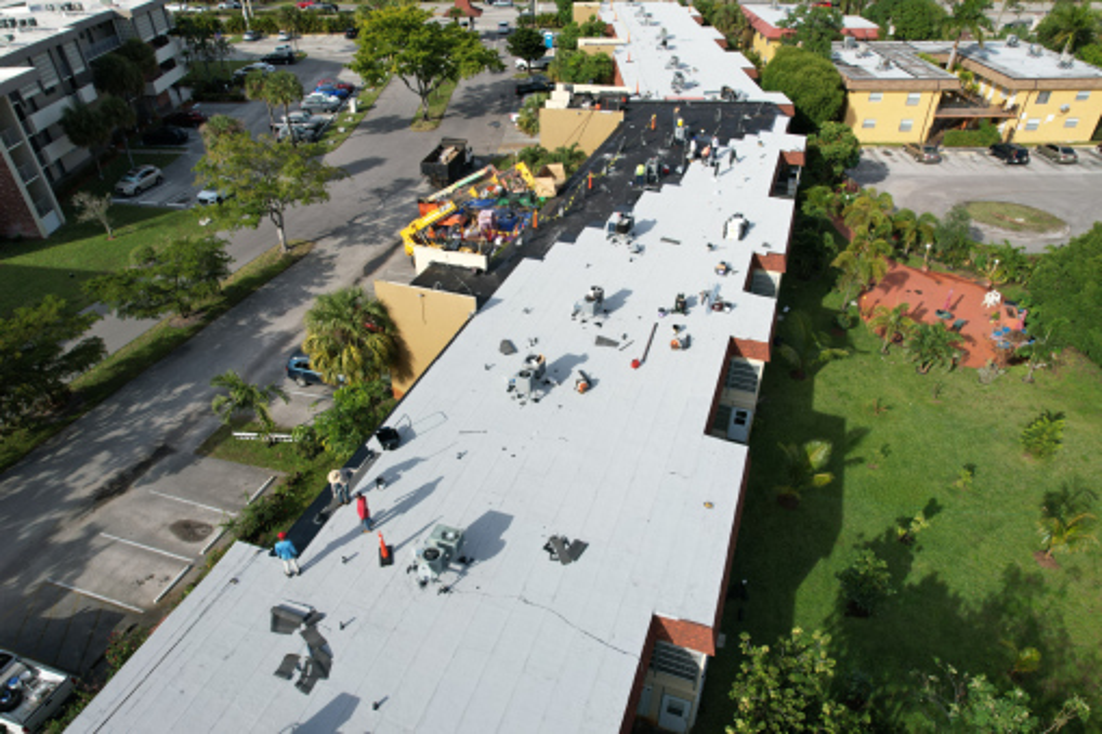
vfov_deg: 57.2
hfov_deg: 78.6
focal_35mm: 22
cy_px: 367
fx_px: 673
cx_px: 551
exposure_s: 1/2000
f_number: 2.8
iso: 100
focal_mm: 8.38
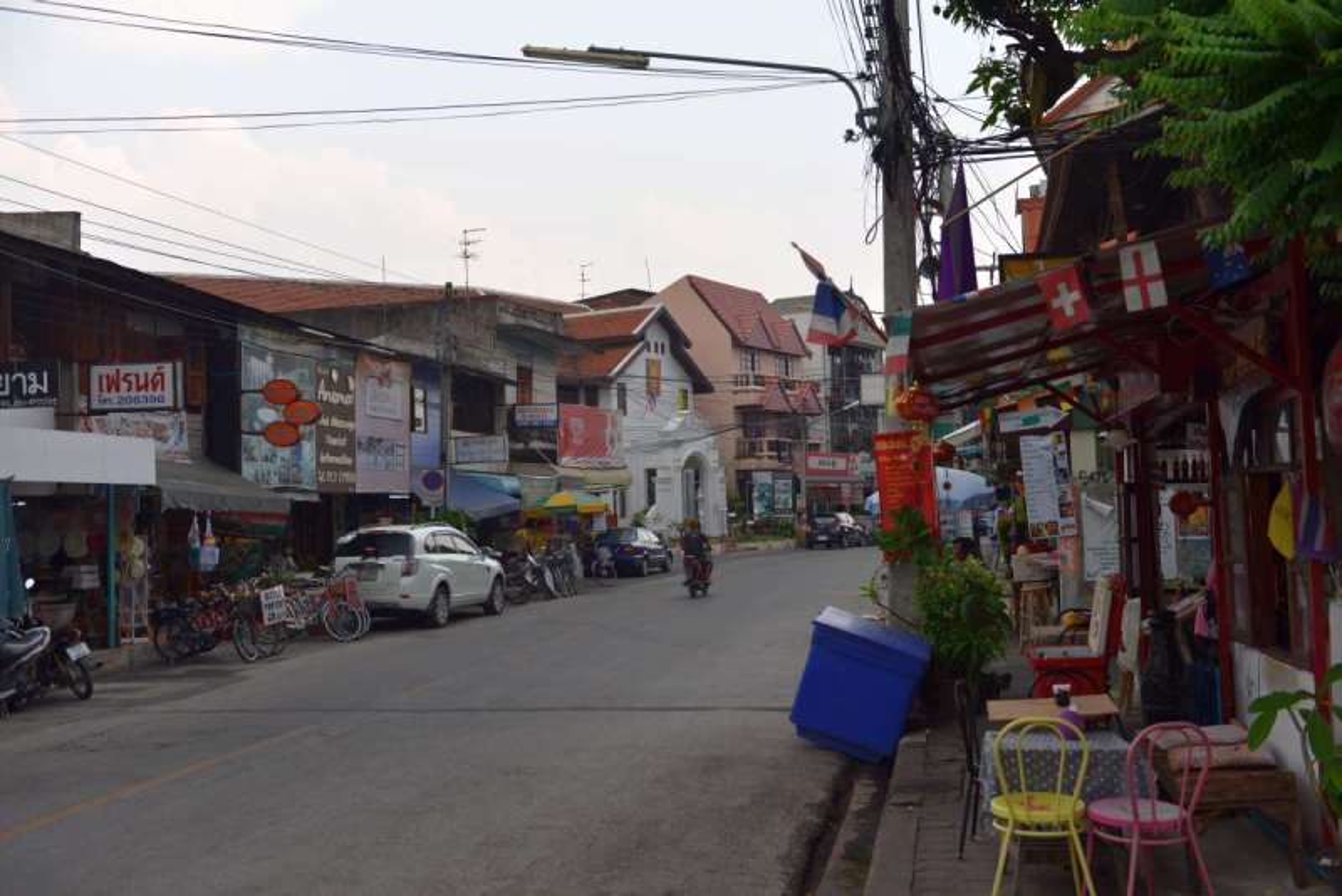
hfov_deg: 50.7
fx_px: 1417
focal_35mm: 38
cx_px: 671
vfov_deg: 35.1
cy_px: 448
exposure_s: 1/100
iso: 100
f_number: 5
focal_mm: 38
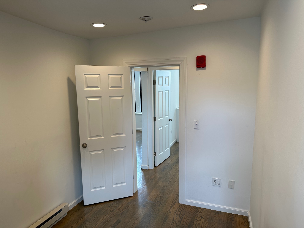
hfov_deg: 71.6
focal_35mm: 24
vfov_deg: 56.8
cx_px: 152
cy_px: 114
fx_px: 211
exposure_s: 1/170
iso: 80
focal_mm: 6.86
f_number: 1.78
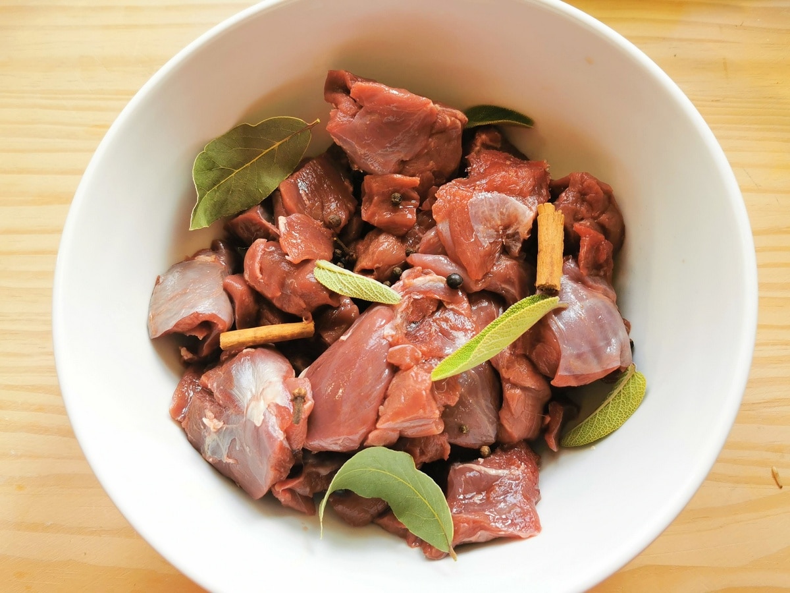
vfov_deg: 51.4
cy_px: 296
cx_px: 395
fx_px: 616
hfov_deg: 65.3
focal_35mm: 27
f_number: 1.6
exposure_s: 1/100
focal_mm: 5.56
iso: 64
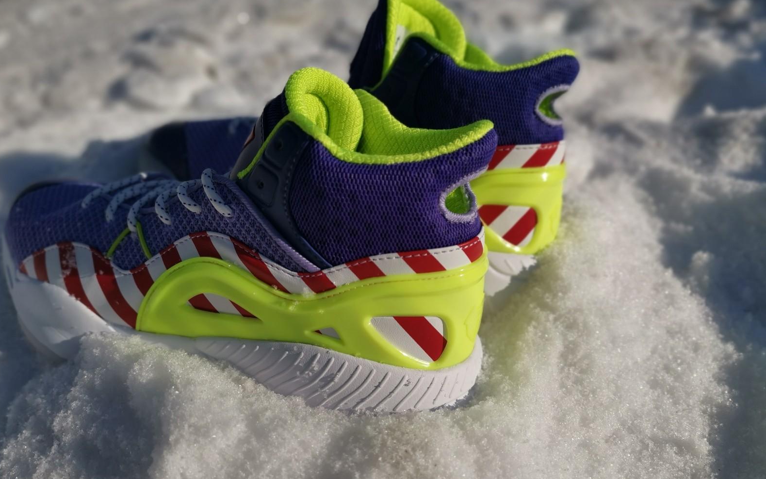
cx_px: 381
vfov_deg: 42.9
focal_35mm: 29
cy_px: 287
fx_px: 605
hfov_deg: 64.6
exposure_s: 1/6803
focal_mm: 5.58
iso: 50
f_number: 4
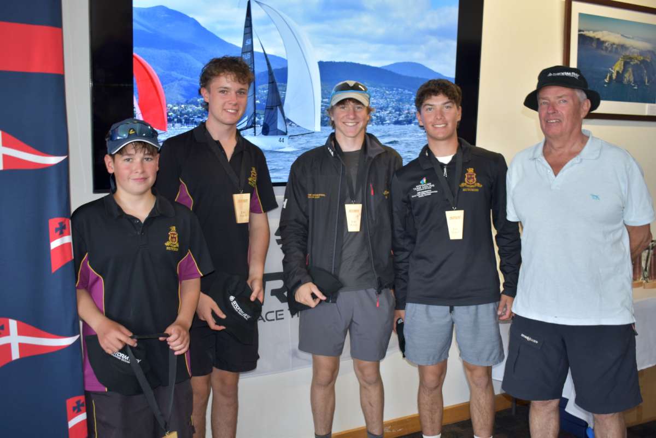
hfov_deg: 53.1
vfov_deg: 36.9
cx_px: 328
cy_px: 219
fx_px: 656
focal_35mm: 36
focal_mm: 24
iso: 250
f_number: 4
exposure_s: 1/30
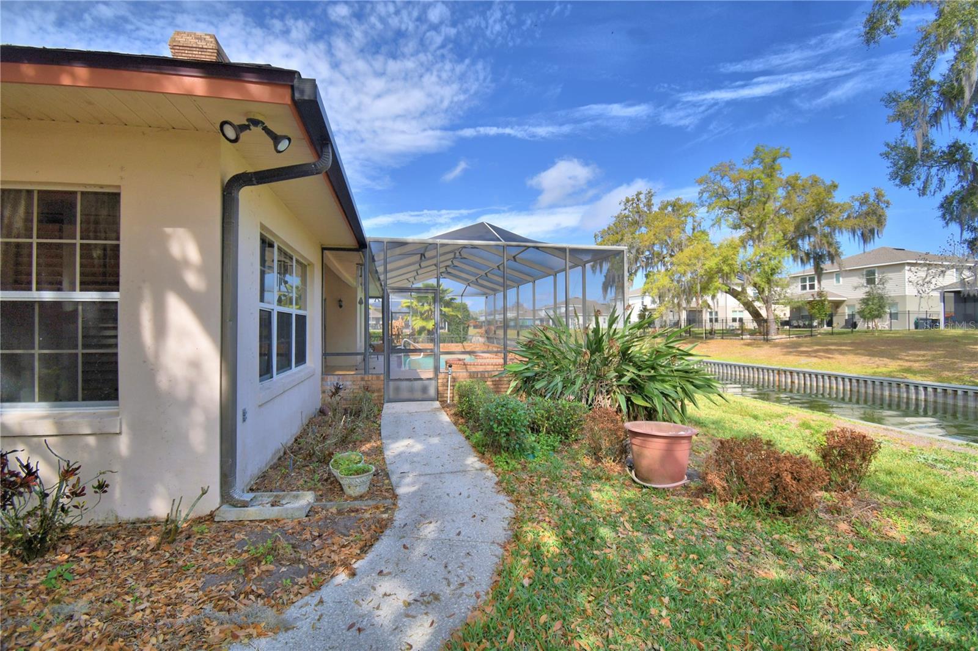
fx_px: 407
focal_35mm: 15
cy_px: 326
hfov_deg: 100.4
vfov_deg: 77.3
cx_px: 489
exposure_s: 1/800
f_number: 4.5
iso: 100
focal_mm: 10
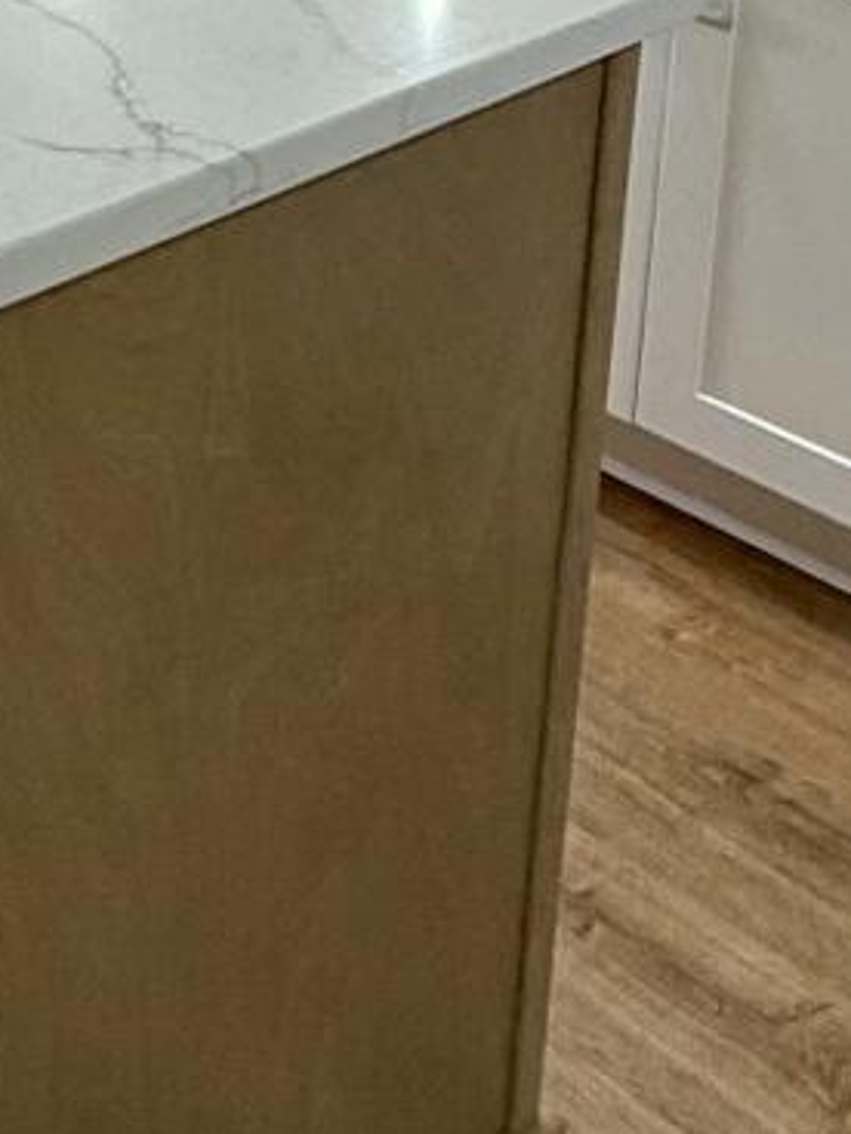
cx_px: -200
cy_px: -552
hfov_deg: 18.3
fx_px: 2491
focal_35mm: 76
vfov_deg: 21.6
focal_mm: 2.22
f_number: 2.2
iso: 160
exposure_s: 1/120
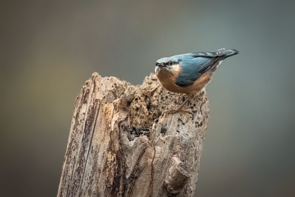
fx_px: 4097
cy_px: 98
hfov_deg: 4.1
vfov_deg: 2.7
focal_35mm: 500
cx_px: 148
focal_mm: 500
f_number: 5.6
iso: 4000
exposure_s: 1/2000
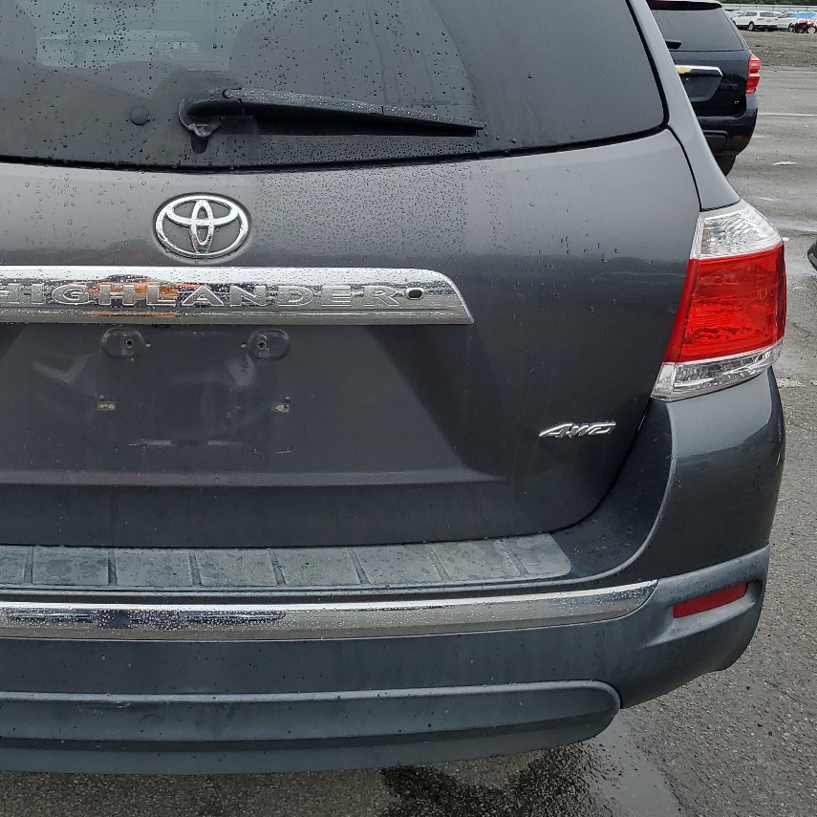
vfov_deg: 38.7
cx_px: 164
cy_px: 276
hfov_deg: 37.8
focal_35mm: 43
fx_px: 1148
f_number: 1.5
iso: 50
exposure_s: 1/1111
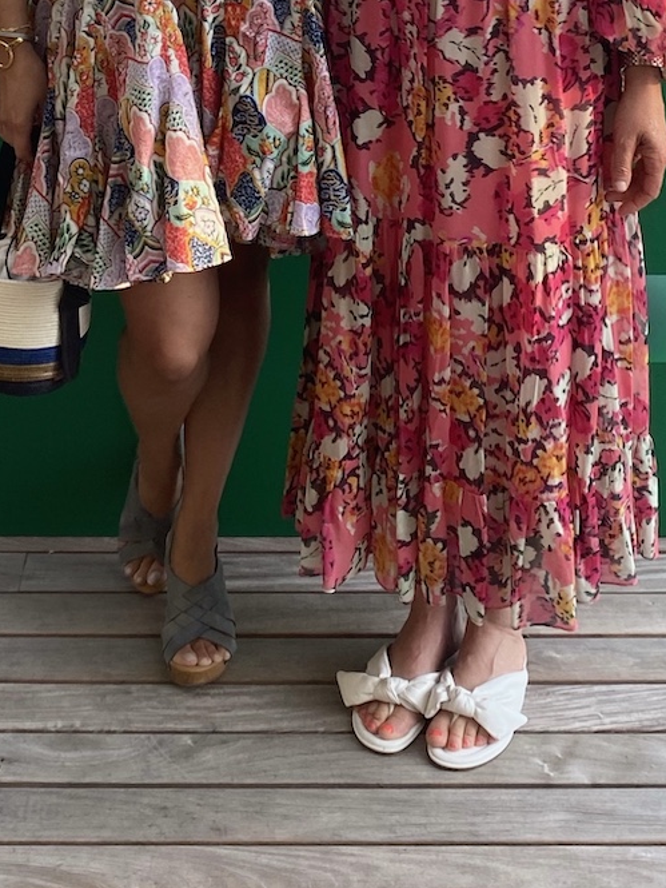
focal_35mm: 73
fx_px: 1872
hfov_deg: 20.2
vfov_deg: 24.7
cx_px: 323
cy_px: -101
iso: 32
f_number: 1.8
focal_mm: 4.25
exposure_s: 1/302
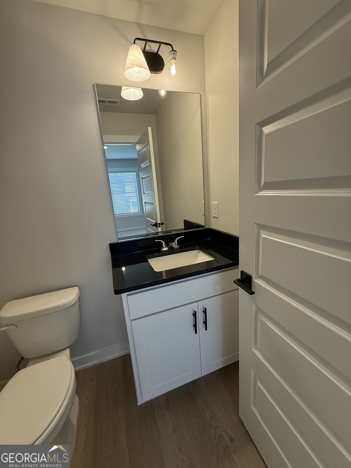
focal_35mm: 14
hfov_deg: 85.7
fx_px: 189
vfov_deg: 102.1
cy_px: 234
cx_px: 176
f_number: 2.2
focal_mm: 2.22
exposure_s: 1/120
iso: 200
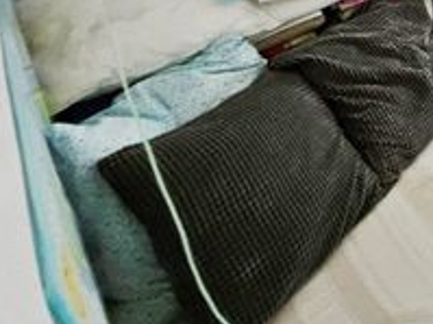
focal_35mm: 46
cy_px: -176
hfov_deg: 25.2
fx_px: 575
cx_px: 713
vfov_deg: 24.0
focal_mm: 1.7
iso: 160
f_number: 2.2
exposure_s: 1/50
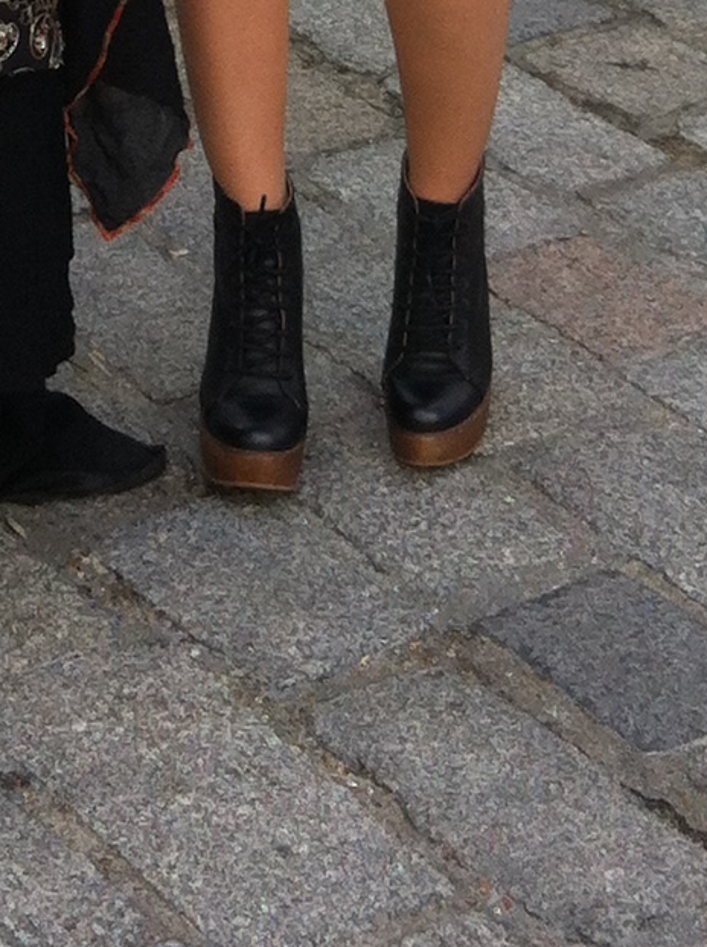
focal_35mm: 146
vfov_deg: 12.5
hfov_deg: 10.1
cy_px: -685
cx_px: 72
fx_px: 3985
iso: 80
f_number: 2.8
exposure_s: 1/204
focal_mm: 3.85
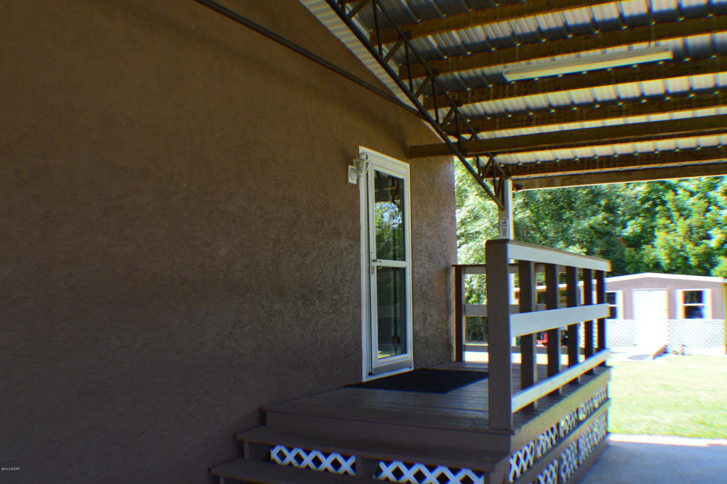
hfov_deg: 49.6
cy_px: 242
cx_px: 364
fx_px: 787
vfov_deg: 34.1
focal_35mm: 39
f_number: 8
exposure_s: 1/80
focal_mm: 26
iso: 400
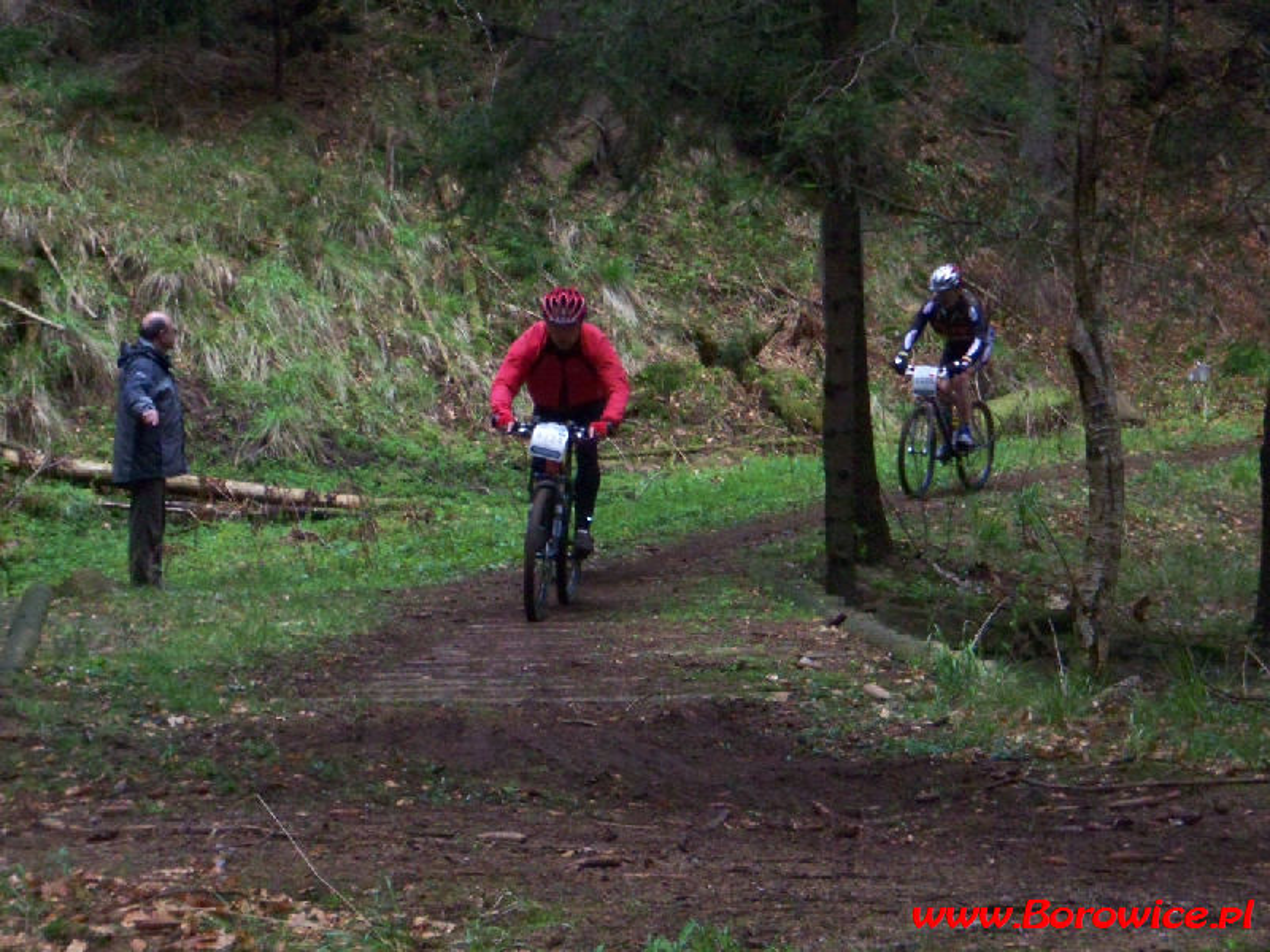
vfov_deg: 12.7
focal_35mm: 117
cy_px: 476
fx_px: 4293
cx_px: 635
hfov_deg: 16.8
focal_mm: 19.2
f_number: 4.4
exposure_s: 1/125
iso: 400
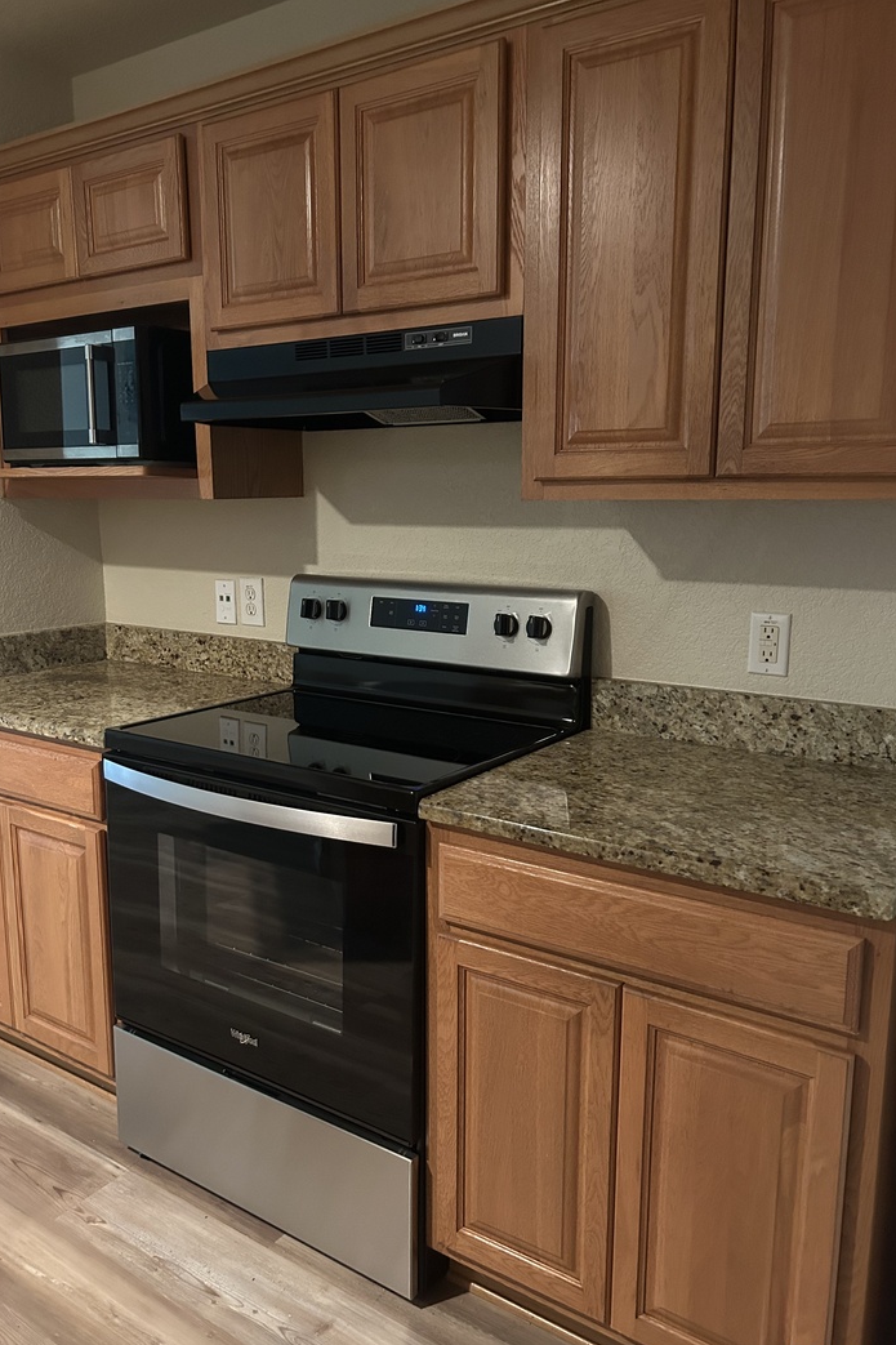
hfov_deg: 46.3
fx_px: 1046
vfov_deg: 65.5
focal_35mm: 28
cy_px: 674
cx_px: 392
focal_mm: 5.7
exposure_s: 1/30
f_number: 1.5
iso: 640
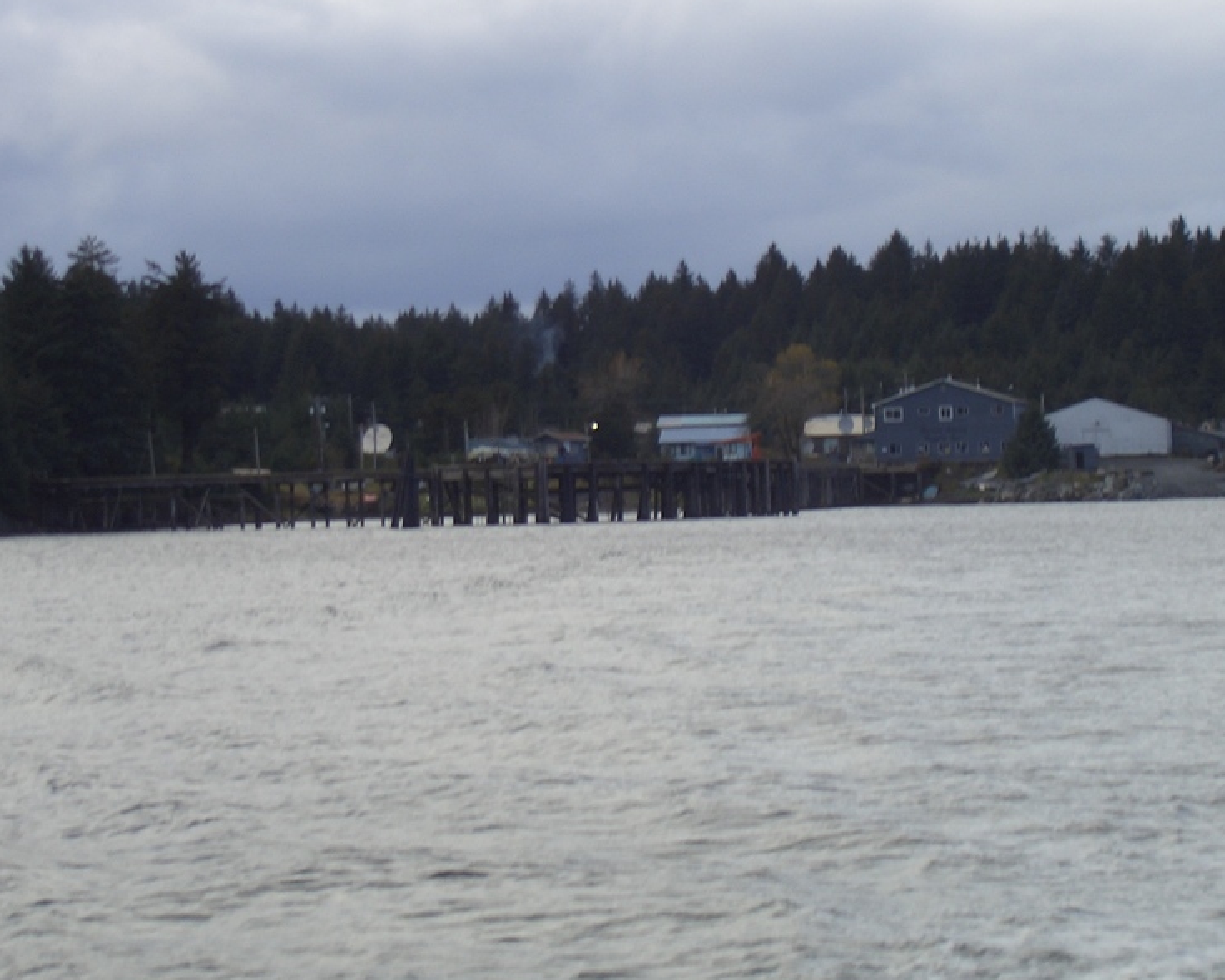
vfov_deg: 12.2
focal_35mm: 126
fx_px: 4569
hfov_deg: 15.3
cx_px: 676
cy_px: 398
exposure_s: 1/100
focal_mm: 20.3
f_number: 4.5
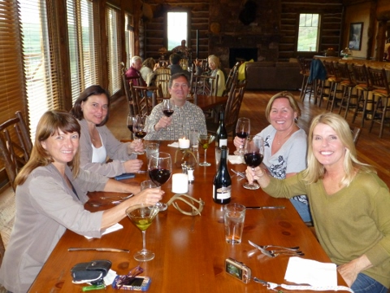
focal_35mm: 34
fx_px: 383
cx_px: 195
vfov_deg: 41.8
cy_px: 146
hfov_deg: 54.0
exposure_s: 1/60
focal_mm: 6.1
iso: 640
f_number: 3.7
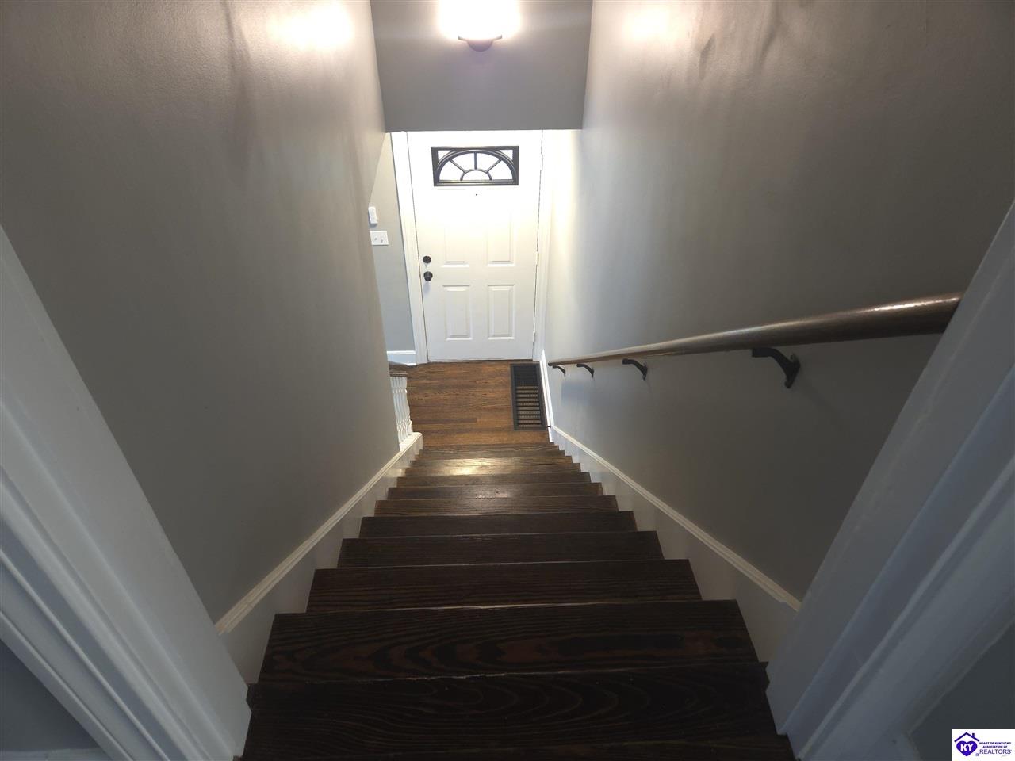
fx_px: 674
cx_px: 508
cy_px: 380
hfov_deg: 73.9
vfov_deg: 58.9
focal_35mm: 23
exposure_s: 1/30
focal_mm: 5.4
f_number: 1.8
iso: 250
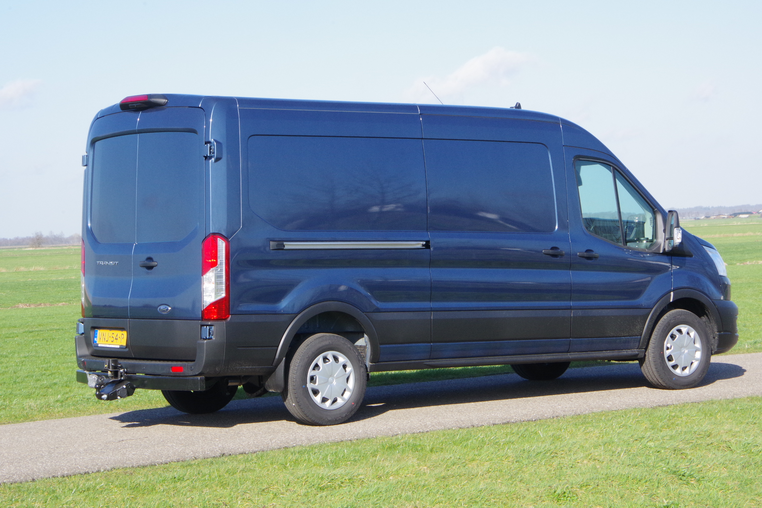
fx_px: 2159
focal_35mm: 102
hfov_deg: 20.0
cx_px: 381
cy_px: 254
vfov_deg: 13.4
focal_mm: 68
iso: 800
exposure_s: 1/125
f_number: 22
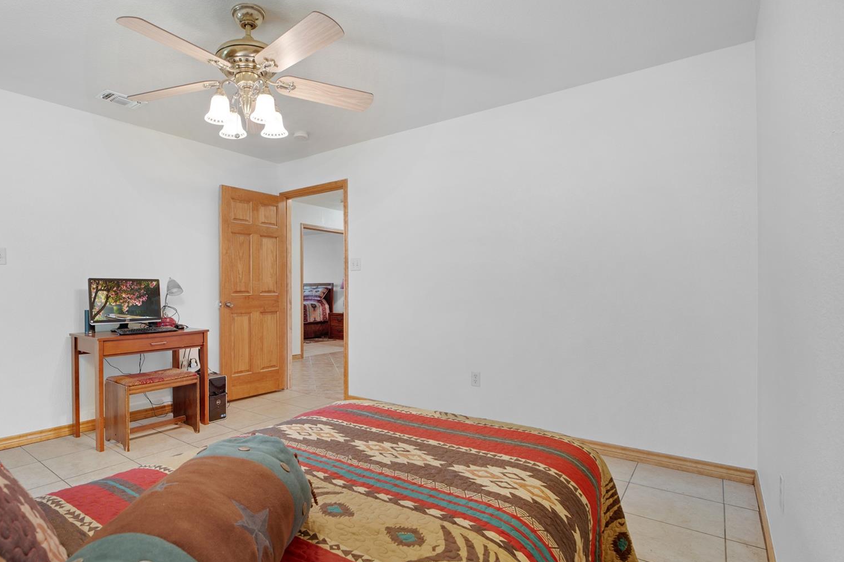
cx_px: 307
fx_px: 445
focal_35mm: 19
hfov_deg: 84.9
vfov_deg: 64.6
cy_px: 279
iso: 100
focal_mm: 14
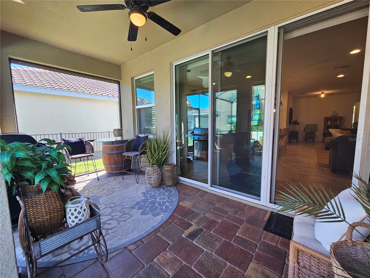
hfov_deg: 106.2
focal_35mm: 13
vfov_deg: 89.9
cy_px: 139
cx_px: 185
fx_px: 139
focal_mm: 2.2
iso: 64
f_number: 2.2
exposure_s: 1/60
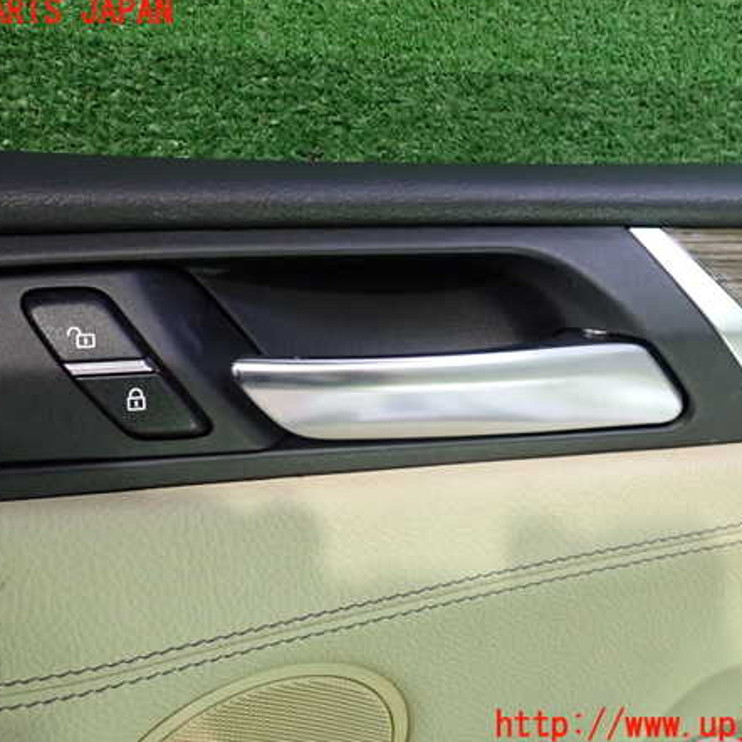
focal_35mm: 36
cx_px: 371
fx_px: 873
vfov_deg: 46.0
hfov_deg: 46.0
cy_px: 369
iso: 640
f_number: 2.3
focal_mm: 5.4
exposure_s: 1/30
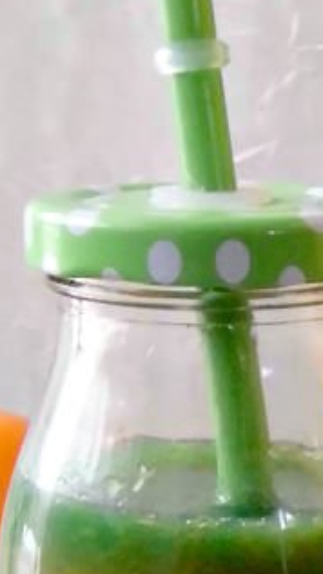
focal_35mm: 166
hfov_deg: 7.2
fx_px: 2525
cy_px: 503
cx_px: 535
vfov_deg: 12.9
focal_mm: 8.3
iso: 400
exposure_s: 1/25
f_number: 3.4
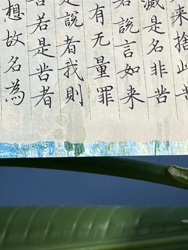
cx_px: -20
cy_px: -58
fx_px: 652
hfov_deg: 15.9
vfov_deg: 20.3
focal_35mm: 90
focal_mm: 5.7
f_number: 1.5
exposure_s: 1/100
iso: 80
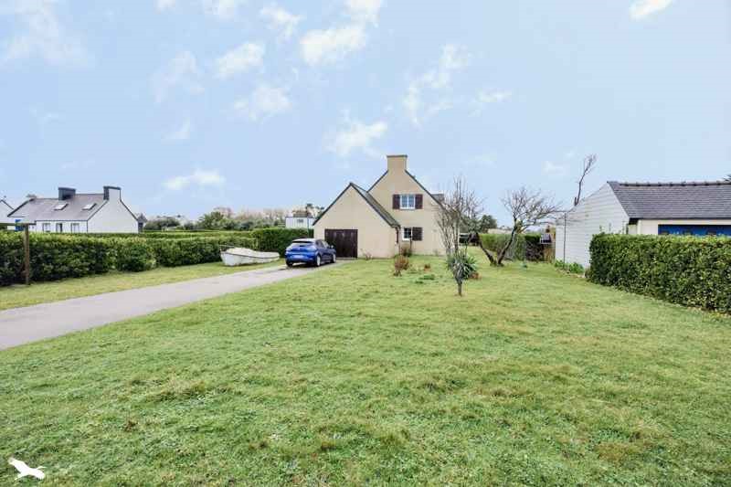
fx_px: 325
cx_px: 366
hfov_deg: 96.7
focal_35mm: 16
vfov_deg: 73.7
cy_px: 244
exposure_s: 1/2000
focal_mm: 16
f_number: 8
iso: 800
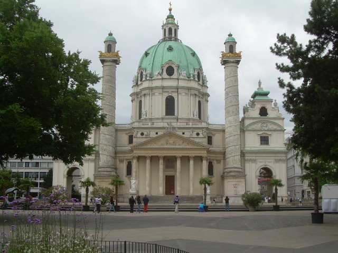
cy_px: 126
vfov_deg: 30.9
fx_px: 459
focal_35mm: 47
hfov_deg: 40.4
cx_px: 169
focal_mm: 7.7
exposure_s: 1/162
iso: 50
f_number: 5
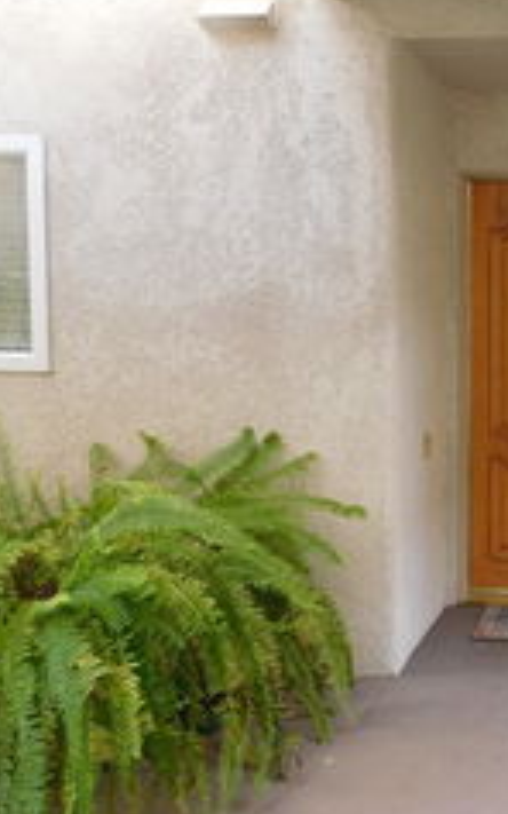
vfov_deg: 45.3
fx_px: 975
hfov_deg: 26.2
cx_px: 602
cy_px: 388
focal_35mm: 44
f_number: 3
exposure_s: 1/30
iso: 160
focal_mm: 4
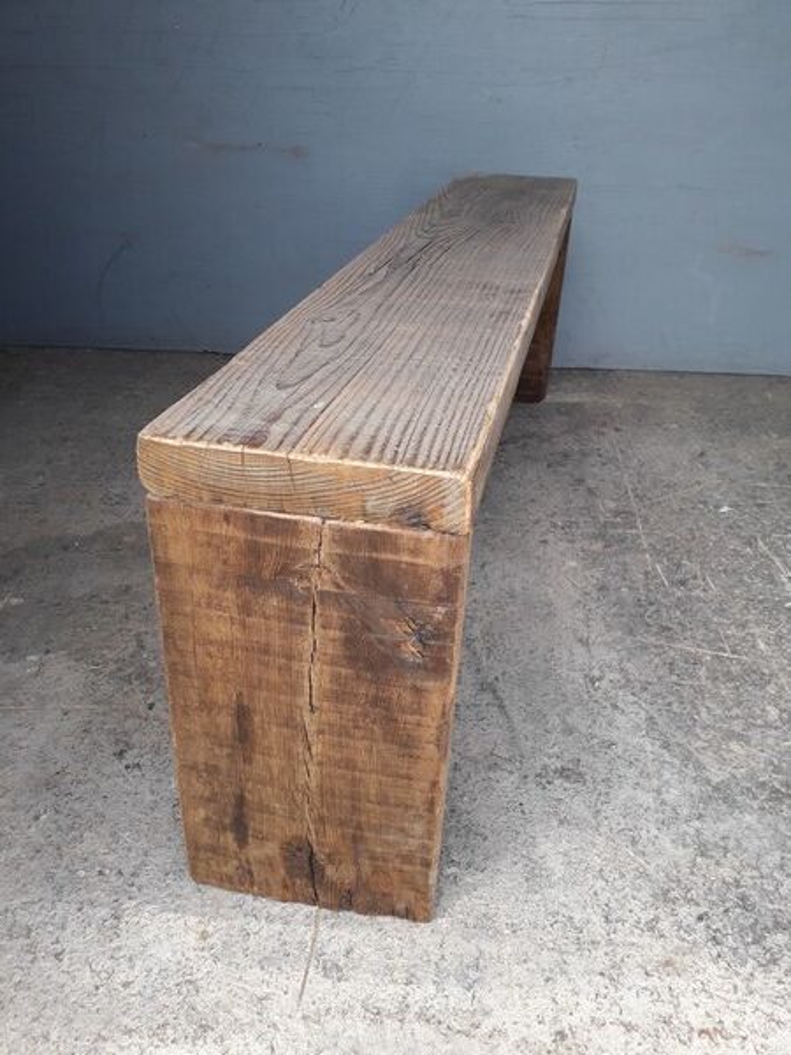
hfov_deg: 51.4
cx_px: 396
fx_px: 823
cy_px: 528
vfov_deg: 65.3
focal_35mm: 27
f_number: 1.9
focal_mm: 3.6
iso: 40
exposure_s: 1/183
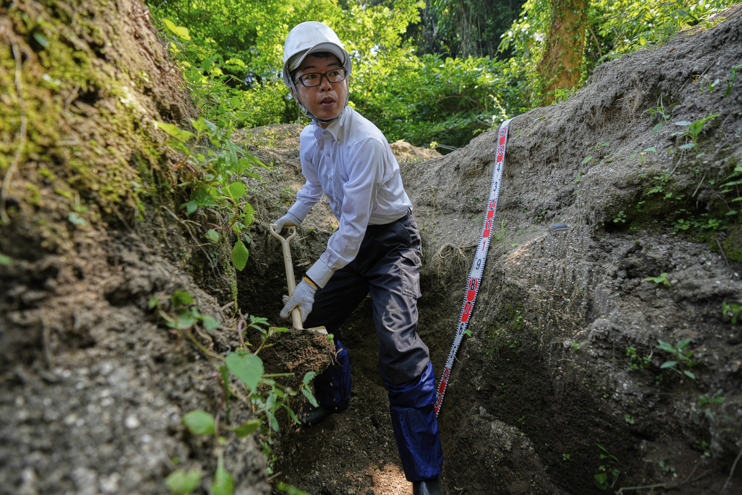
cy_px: 248
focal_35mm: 16
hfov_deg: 96.7
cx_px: 371
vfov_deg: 73.7
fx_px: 330
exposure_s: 1/400
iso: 100
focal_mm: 16
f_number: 2.8
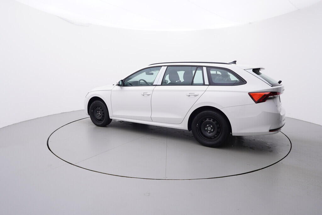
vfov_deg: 56.2
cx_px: 161
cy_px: 108
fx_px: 201
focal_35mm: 22
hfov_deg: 77.3
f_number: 5
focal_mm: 15
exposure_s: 1/80
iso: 200
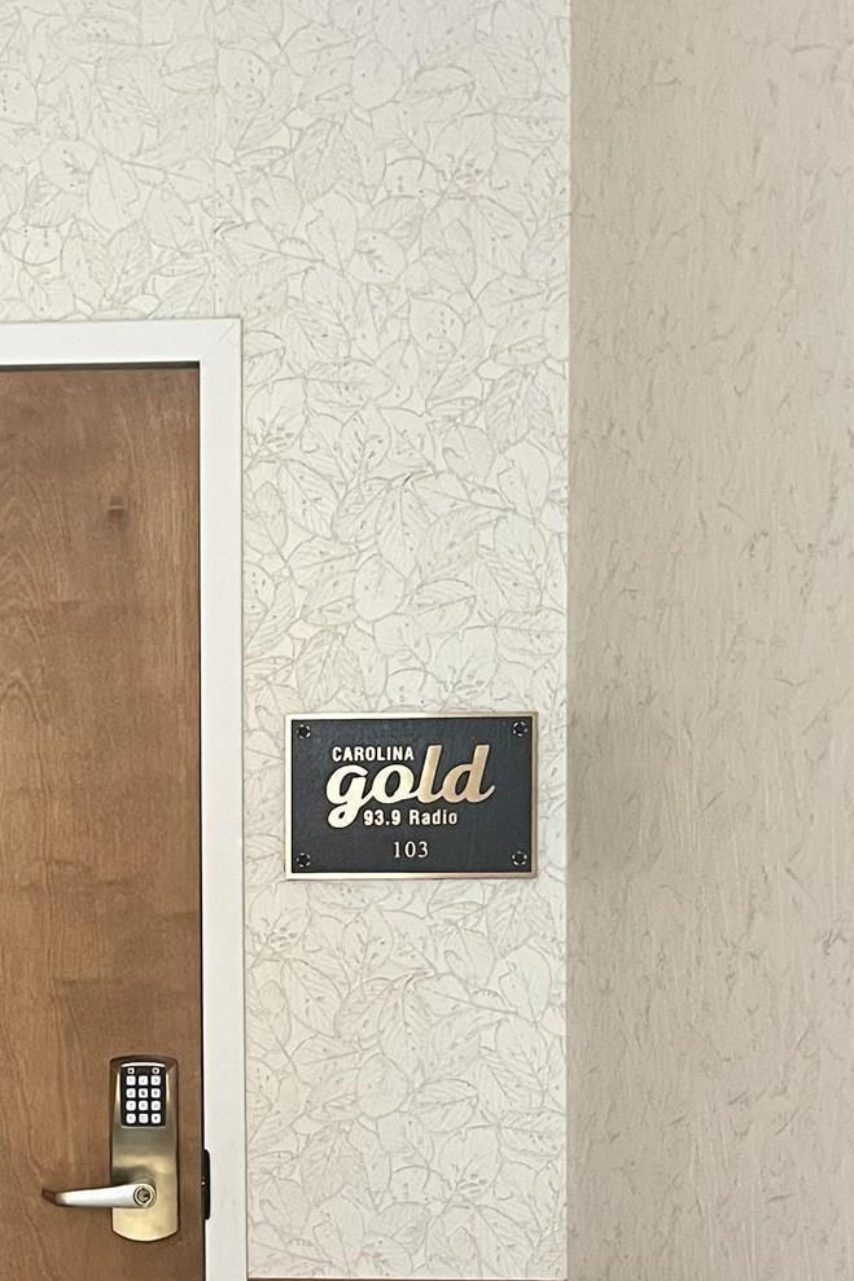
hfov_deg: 21.1
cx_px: 73
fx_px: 2242
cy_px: 863
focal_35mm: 63
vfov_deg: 31.6
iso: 400
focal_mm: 5.7
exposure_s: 1/40
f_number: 1.5
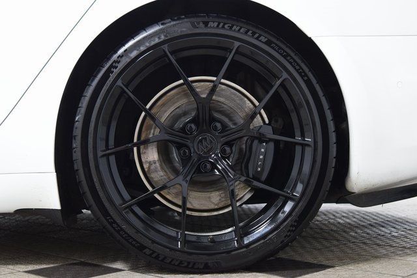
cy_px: 139
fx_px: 660
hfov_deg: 35.0
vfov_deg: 23.8
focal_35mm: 57
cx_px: 208
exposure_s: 1/15
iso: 1400
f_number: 6.3
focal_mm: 38
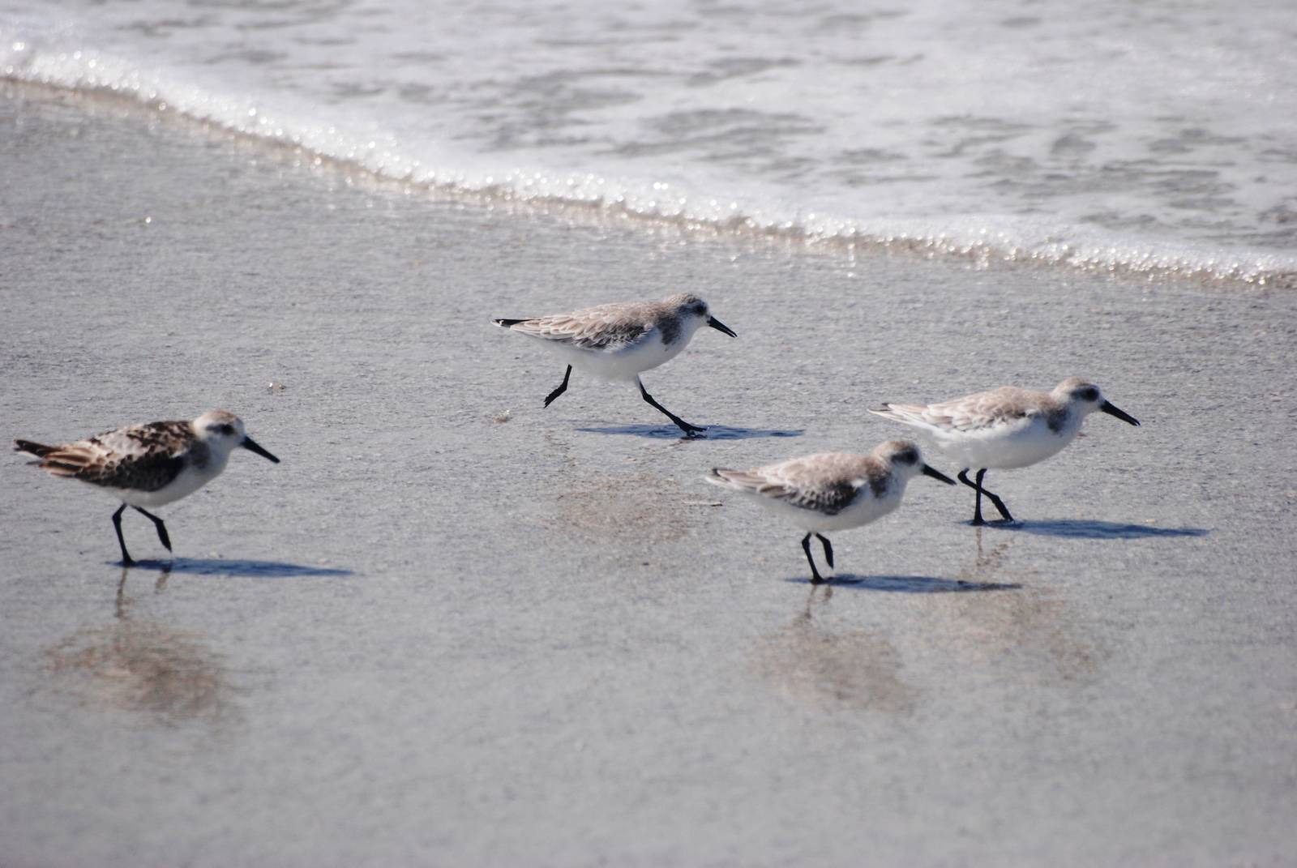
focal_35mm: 405
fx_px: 14608
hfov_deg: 5.1
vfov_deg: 3.4
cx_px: 648
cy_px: 434
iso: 400
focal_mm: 270
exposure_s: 1/2500
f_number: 6.3
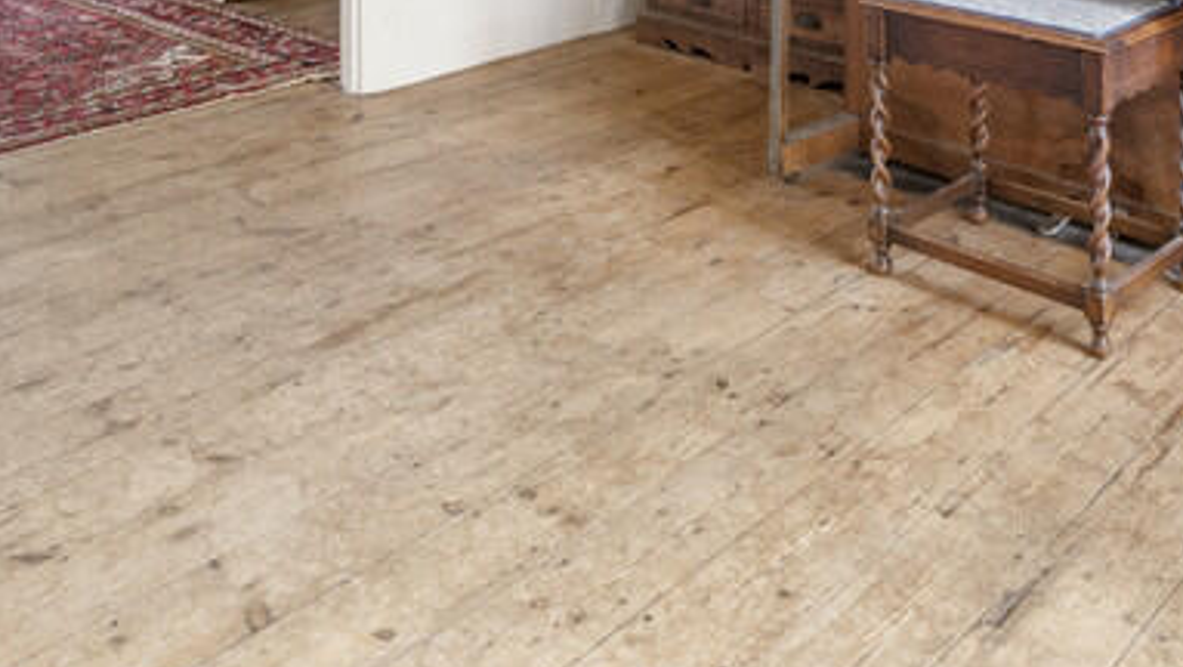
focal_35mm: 42
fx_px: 1318
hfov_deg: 47.1
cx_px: 834
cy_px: -312
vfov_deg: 23.3
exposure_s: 1/10
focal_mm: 15
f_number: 6.3
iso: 500
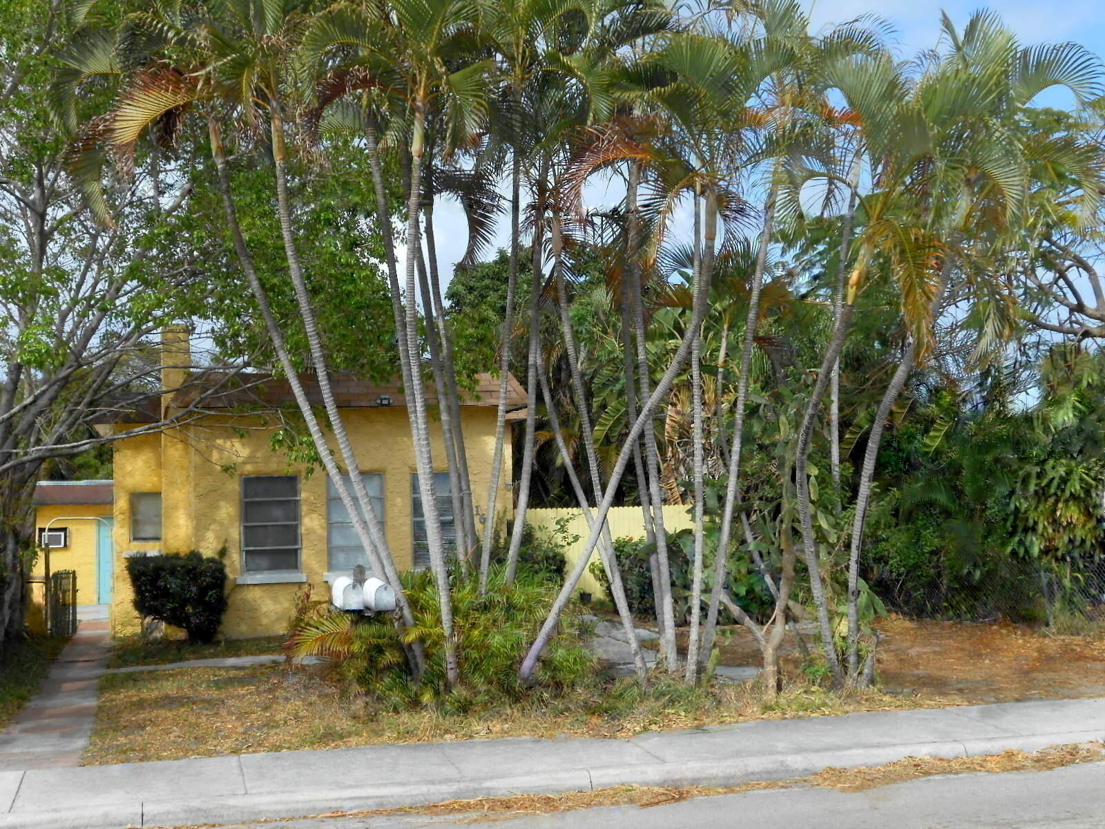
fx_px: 1405
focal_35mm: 44
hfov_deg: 42.9
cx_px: 552
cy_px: 414
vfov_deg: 32.9
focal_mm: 7.8
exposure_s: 1/640
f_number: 4.5
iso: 80
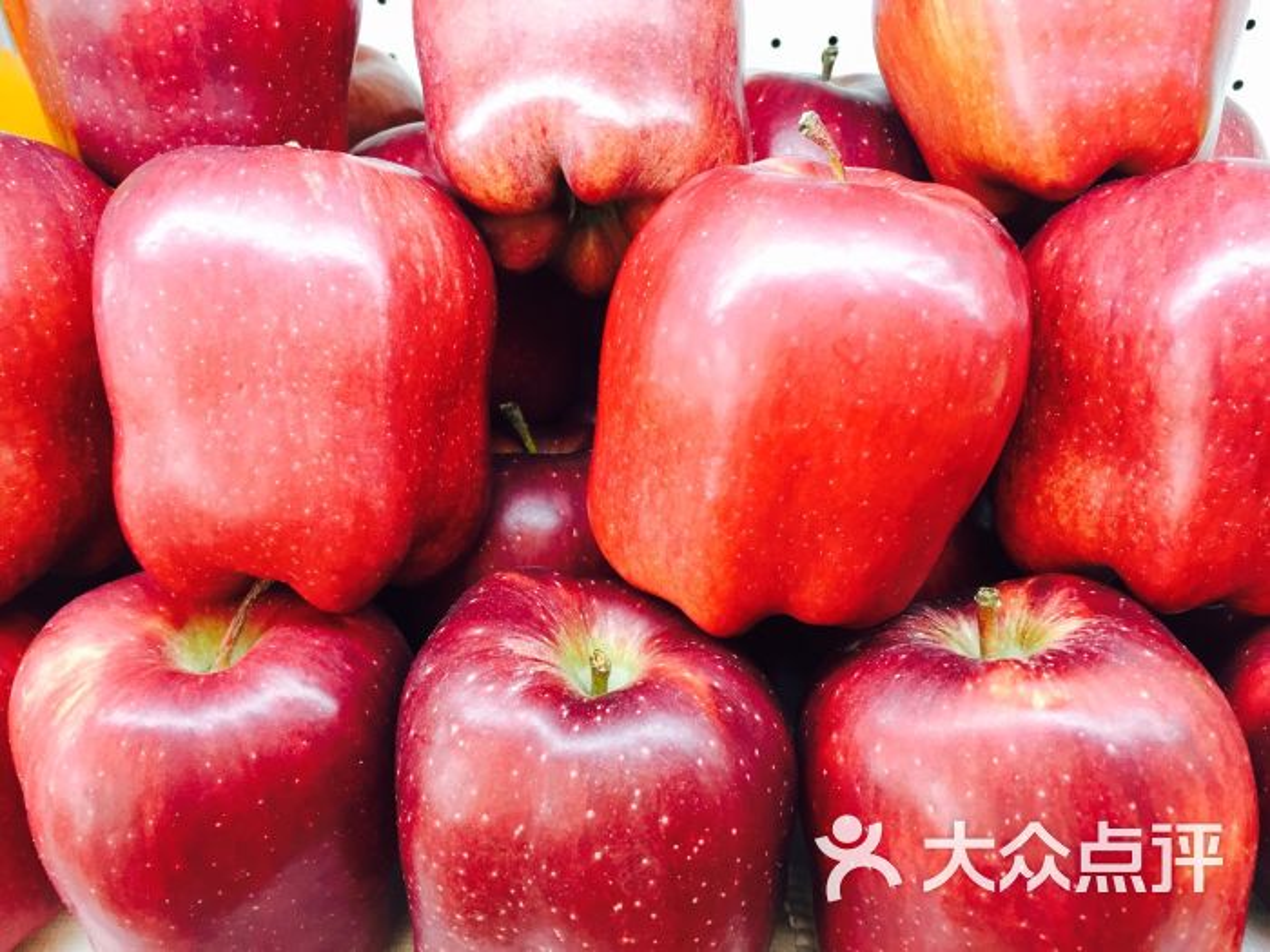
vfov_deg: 48.2
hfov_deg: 61.7
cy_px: 476
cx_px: 635
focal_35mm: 29
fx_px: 1064
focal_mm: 4.15
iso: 64
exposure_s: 1/33
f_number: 2.2
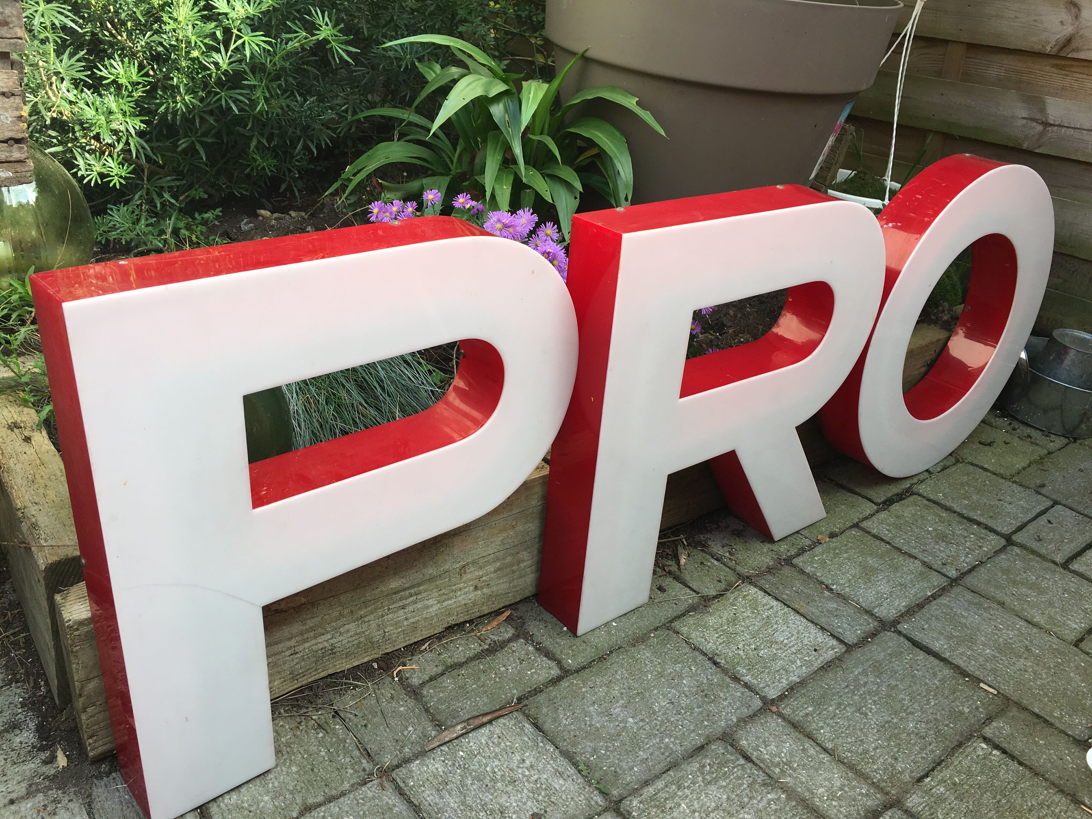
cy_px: 410
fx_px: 915
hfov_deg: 61.7
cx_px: 546
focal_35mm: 29
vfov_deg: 48.2
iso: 25
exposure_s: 1/303
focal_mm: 4.15
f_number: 2.2
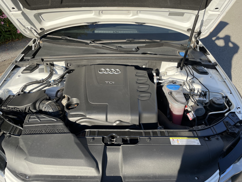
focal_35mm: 26
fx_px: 182
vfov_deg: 53.1
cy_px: 91
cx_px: 121
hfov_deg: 67.3
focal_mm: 4.2
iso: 32
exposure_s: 1/947
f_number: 1.6
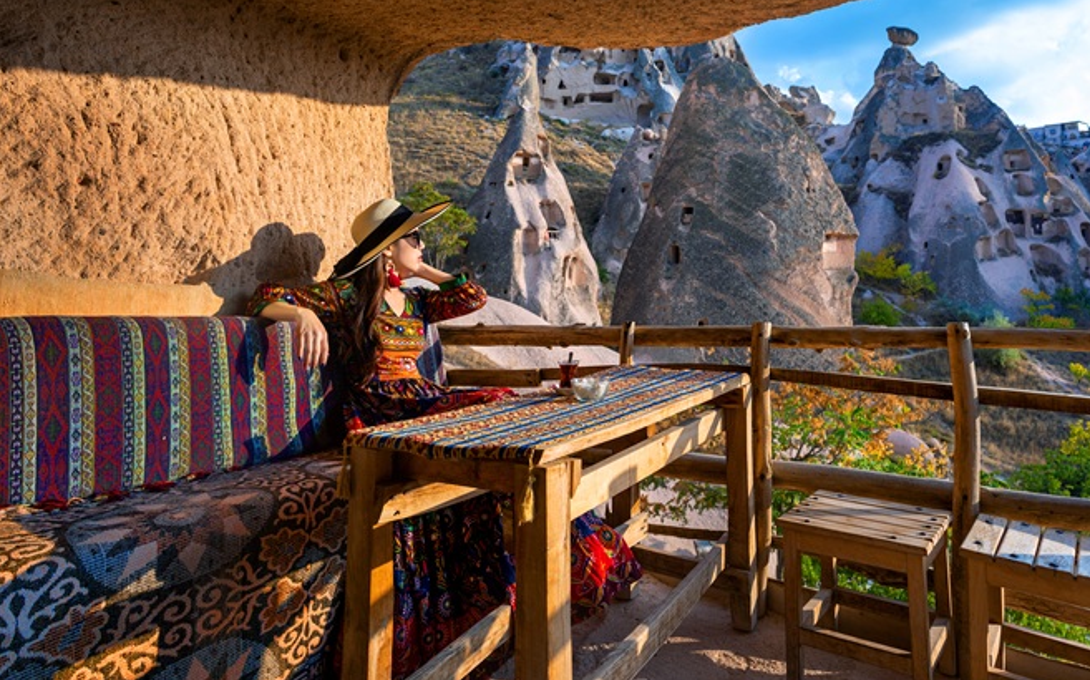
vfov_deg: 55.0
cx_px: 552
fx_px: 653
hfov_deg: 79.7
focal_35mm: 22
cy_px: 317
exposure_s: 1/400
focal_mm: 21
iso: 100
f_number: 5
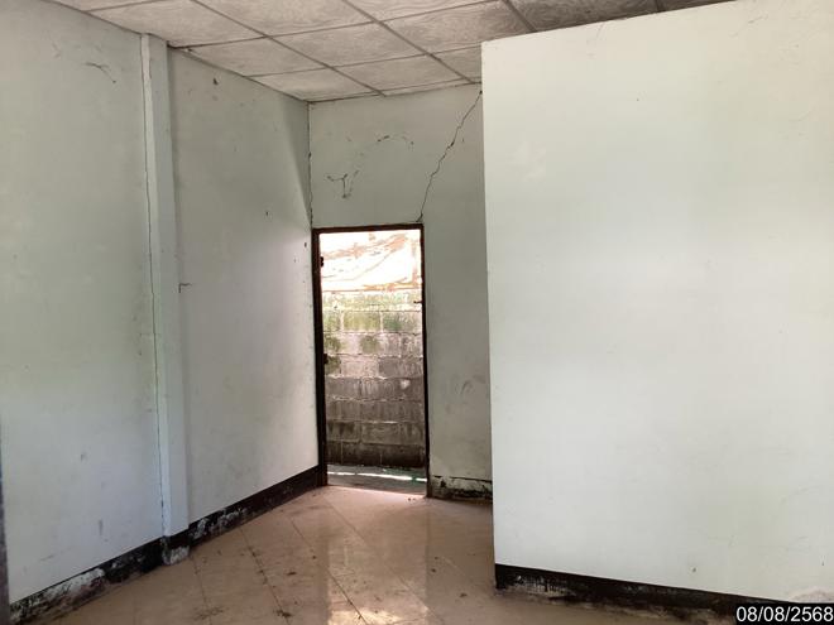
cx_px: 417
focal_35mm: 31
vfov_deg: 45.4
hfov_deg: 58.4
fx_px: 747
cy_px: 312
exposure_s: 1/60
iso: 125
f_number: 2.4
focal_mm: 3.3
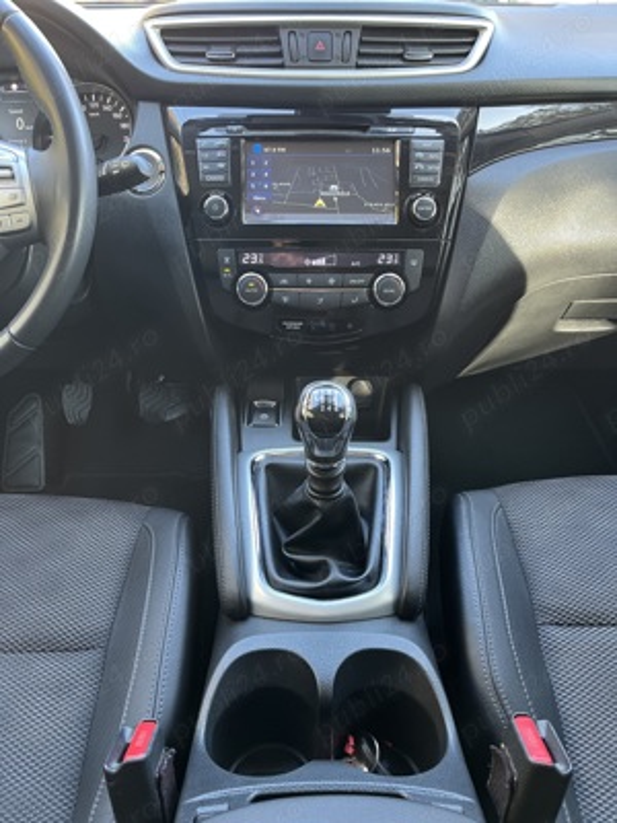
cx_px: 308
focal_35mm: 26
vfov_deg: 67.3
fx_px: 618
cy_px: 412
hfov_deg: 53.1
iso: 250
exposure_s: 1/60
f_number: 1.6
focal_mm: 5.1
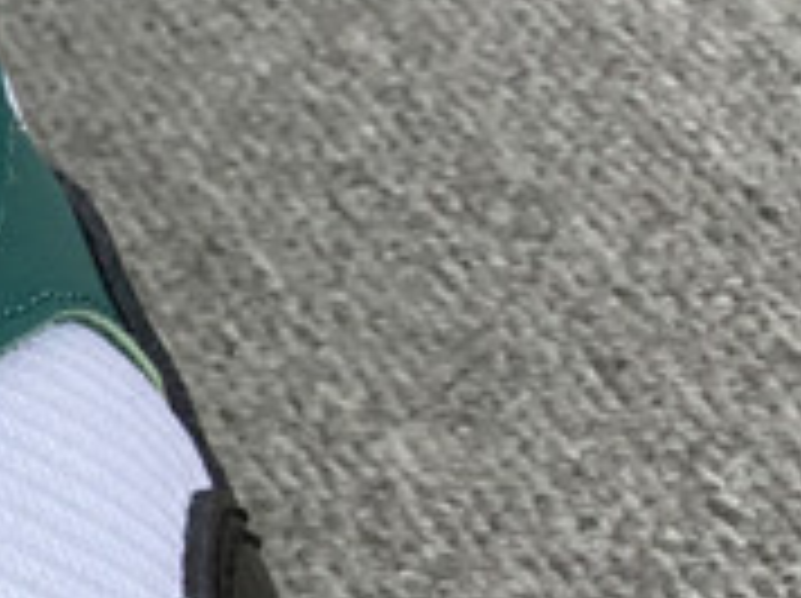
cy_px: 623
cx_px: -1161
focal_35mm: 157
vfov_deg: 9.4
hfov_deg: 10.7
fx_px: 3628
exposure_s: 1/175
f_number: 2.4
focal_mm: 3.3
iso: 25
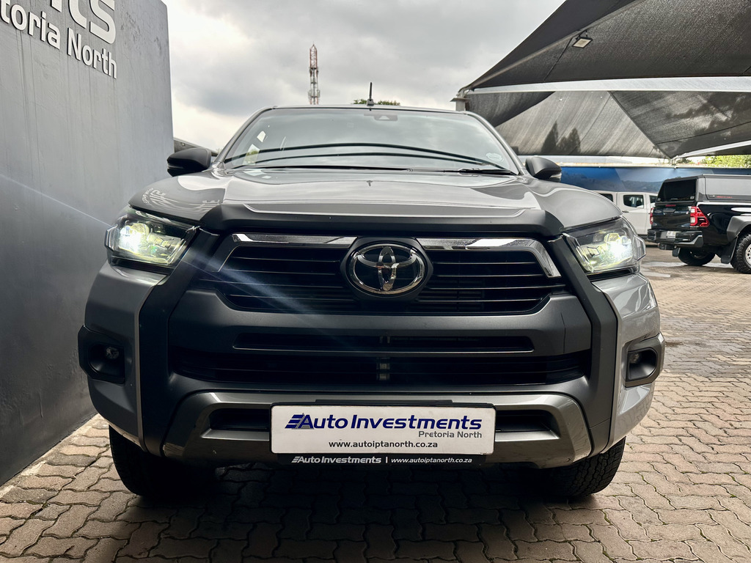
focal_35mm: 24
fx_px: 521
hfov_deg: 71.6
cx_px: 376
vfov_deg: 56.8
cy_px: 282
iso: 80
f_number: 1.78
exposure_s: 1/350
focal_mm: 6.86
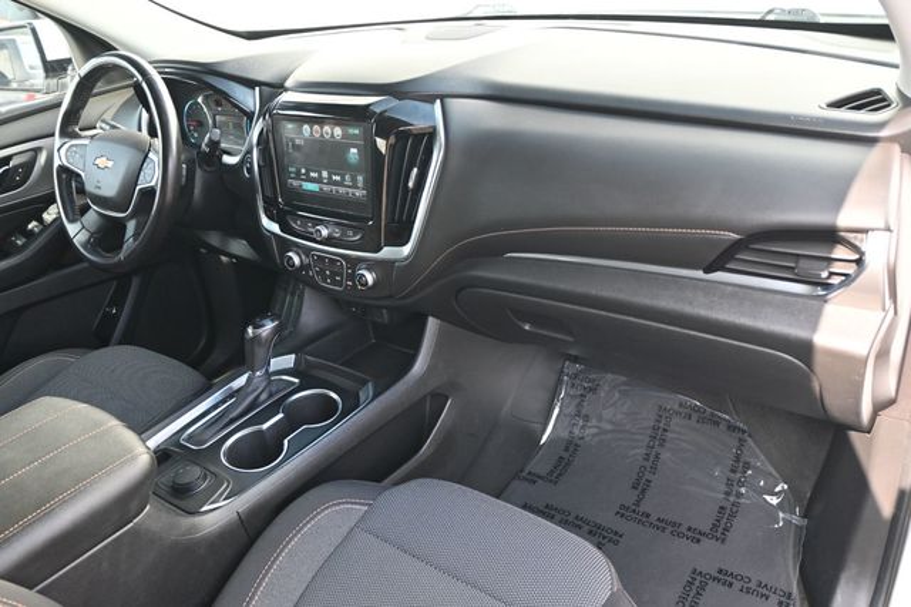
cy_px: 304
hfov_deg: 63.2
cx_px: 456
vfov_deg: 44.6
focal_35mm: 29
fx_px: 740
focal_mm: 19.5
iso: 450
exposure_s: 1/125
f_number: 3.8
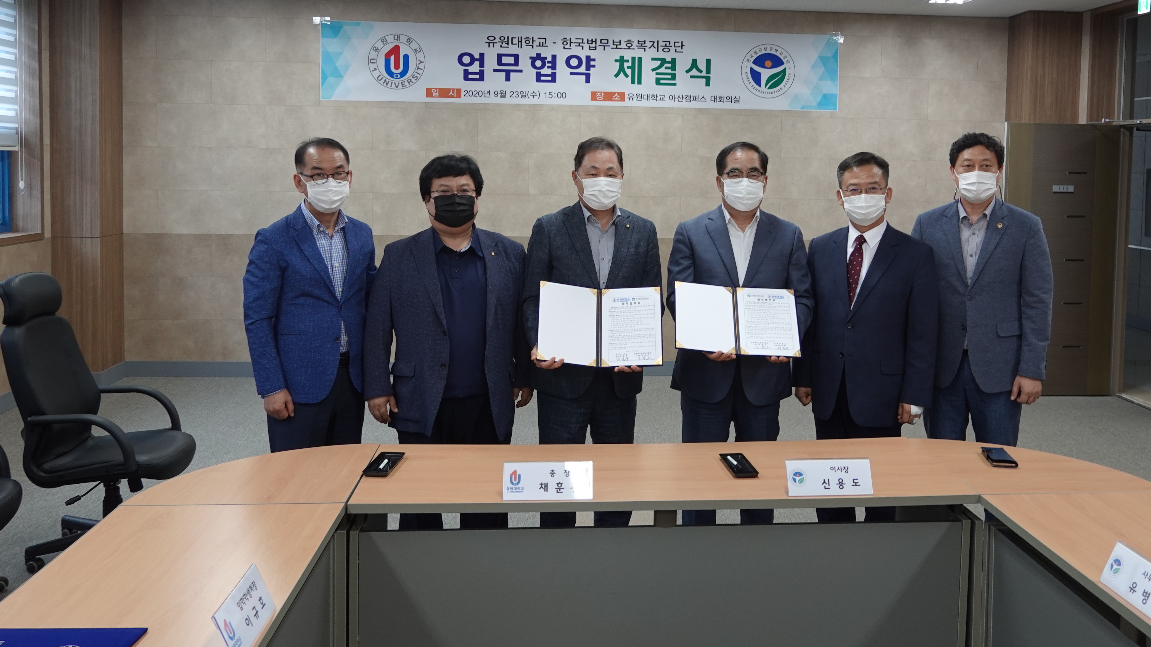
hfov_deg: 59.3
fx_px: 1007
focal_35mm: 33
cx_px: 640
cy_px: 212
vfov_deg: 35.3
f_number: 2.8
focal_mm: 9
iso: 160
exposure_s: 1/30
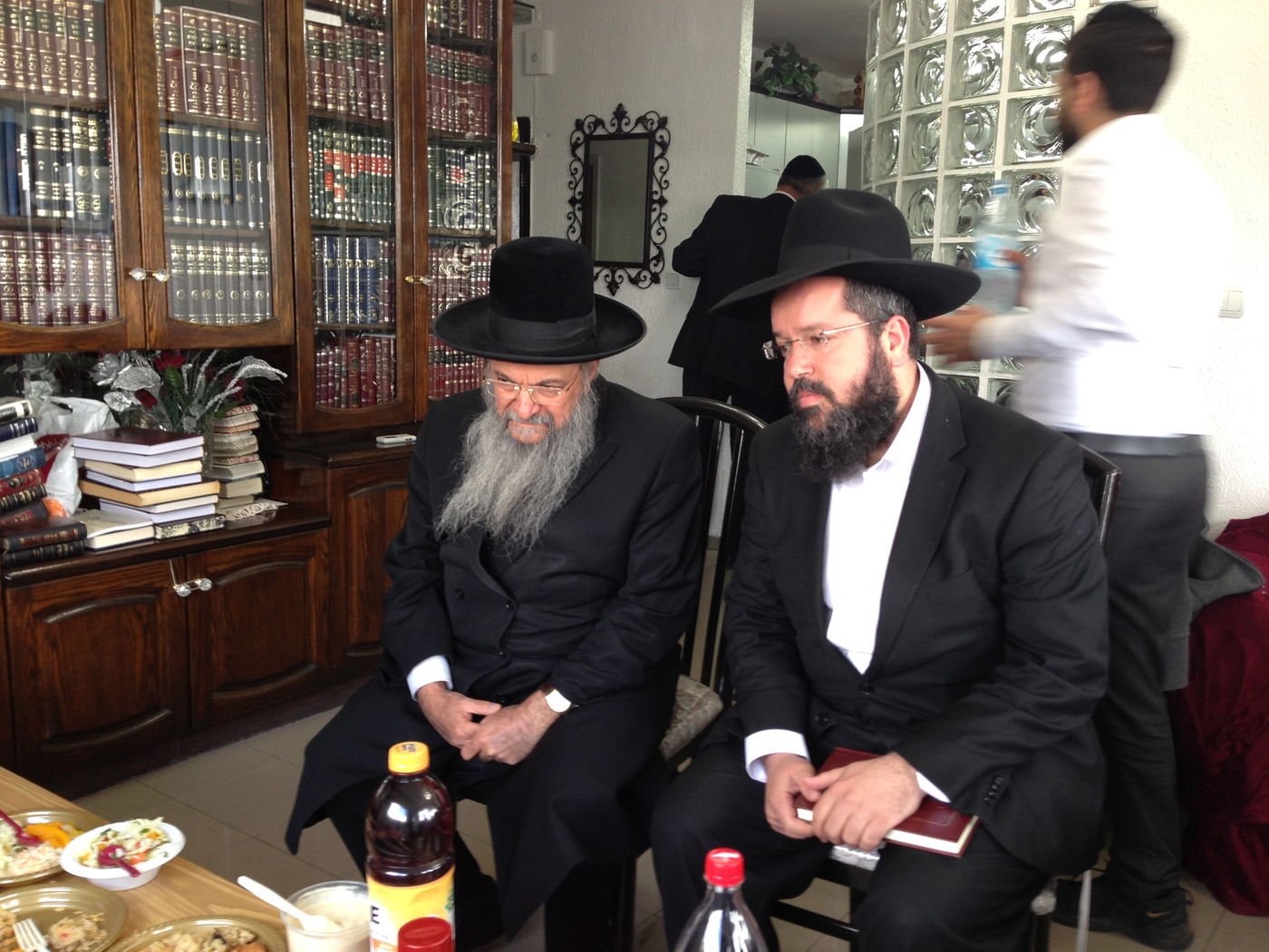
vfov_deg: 42.9
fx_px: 1210
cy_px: 476
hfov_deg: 55.4
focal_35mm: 33
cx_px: 634
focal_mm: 4.13
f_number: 2.4
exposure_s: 1/20
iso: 50
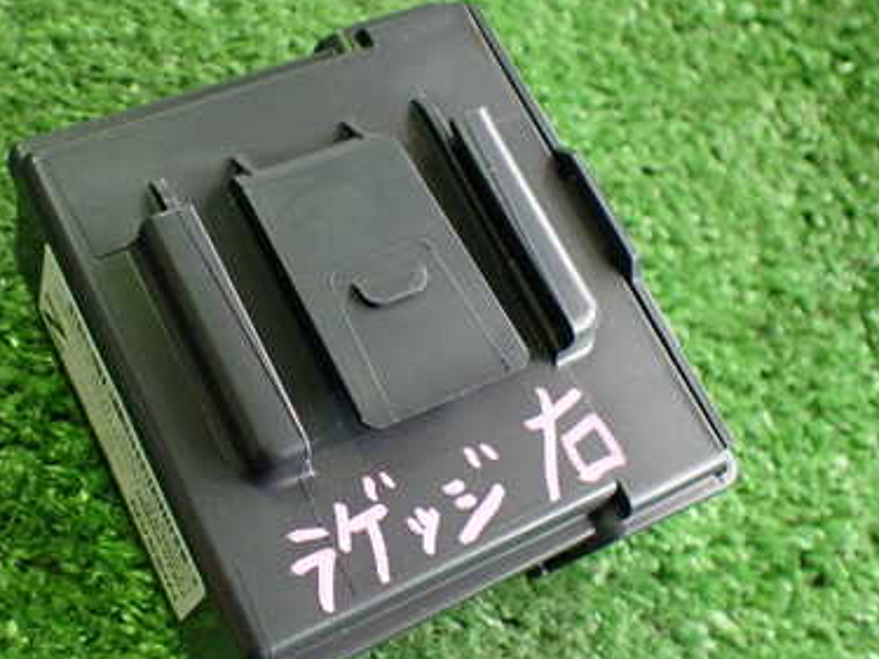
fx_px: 1218
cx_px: 305
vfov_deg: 30.2
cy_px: 331
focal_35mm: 48
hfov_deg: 39.3
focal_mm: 5.4
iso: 800
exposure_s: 1/60
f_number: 2.3
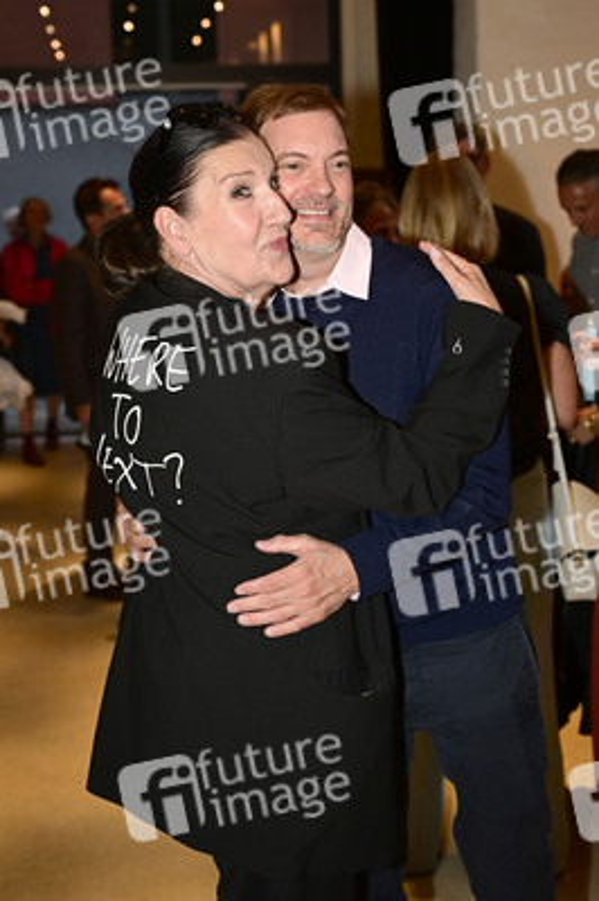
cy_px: 450
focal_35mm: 41
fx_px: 1025
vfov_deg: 47.4
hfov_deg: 32.6
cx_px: 300
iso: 1600
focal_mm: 41
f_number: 3.5
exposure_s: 1/200
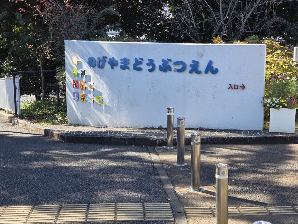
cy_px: 112
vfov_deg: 21.3
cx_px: 149
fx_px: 594
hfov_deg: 28.2
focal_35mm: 69
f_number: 2.4
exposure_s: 1/445
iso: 50
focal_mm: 7.9
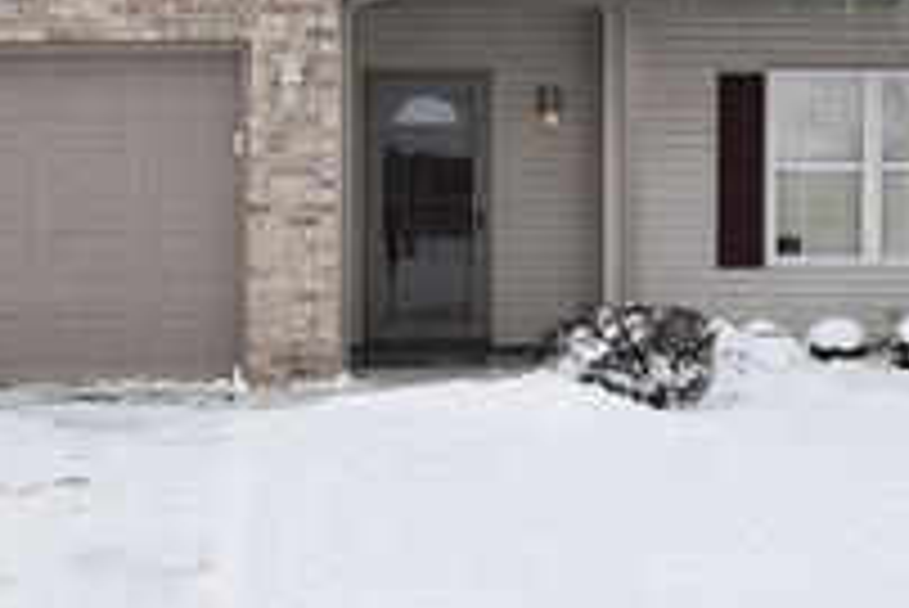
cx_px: 387
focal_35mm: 89
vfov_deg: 15.4
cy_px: 297
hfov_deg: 22.8
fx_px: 2249
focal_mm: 24
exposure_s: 1/400
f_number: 9
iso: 200
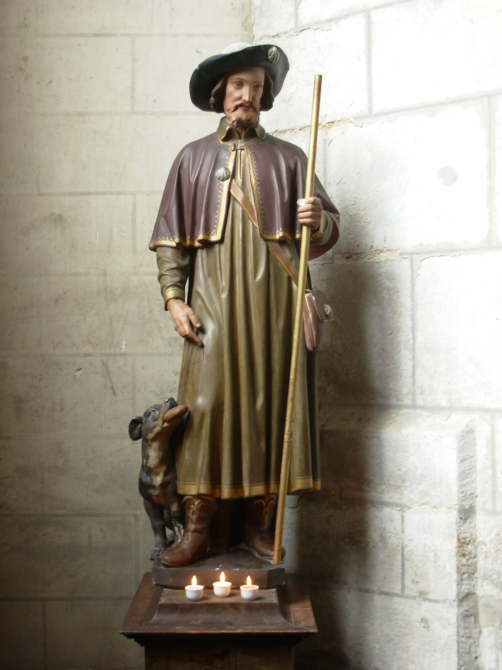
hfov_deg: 25.2
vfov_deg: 33.2
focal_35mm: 58
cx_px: 251
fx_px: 1121
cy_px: 335
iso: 50
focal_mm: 9.5
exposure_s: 1/13.1
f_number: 3.3
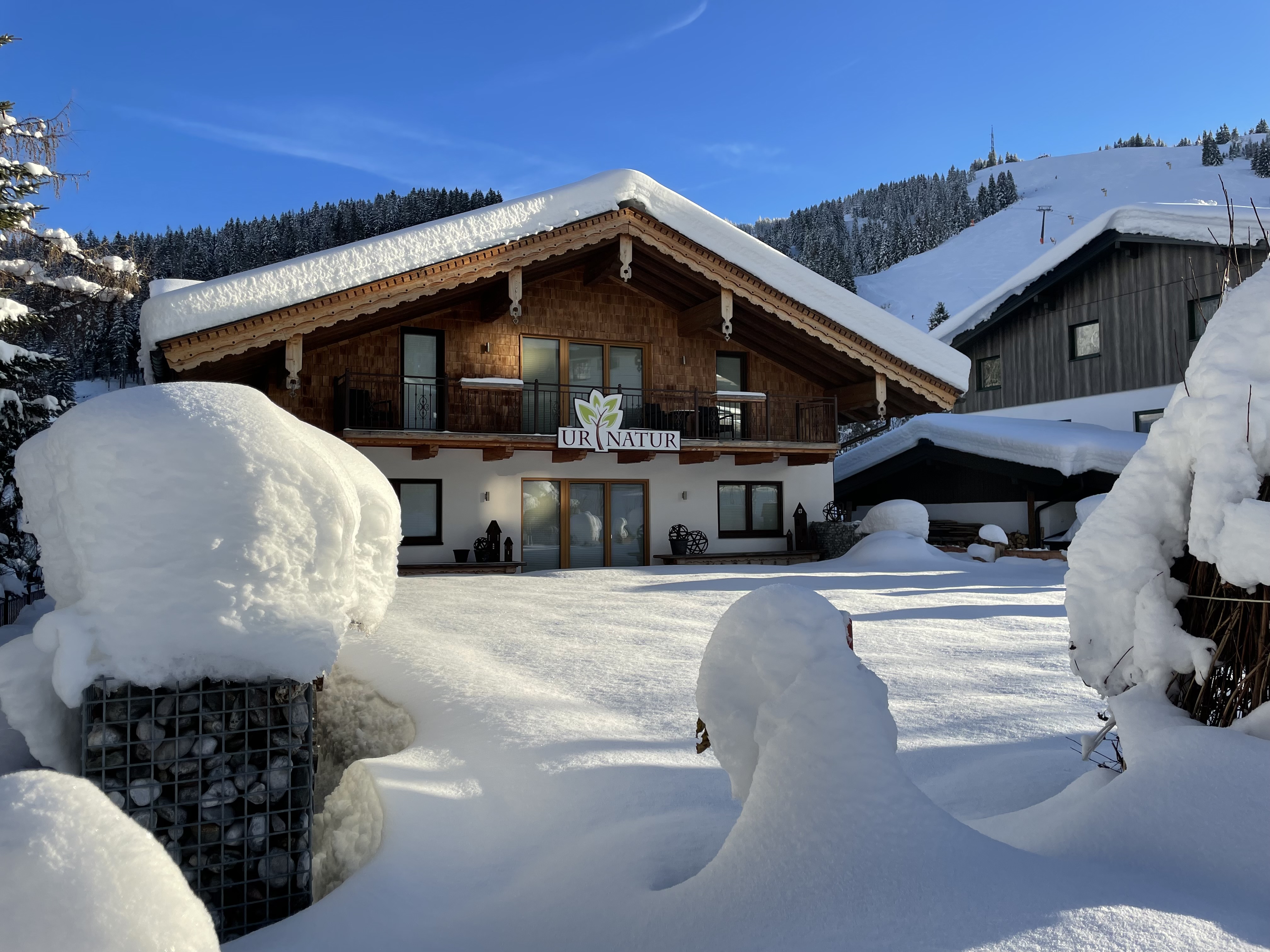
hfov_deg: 67.3
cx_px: 635
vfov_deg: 53.1
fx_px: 954
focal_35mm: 26
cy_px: 476
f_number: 1.6
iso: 32
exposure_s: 1/2817
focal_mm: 4.2
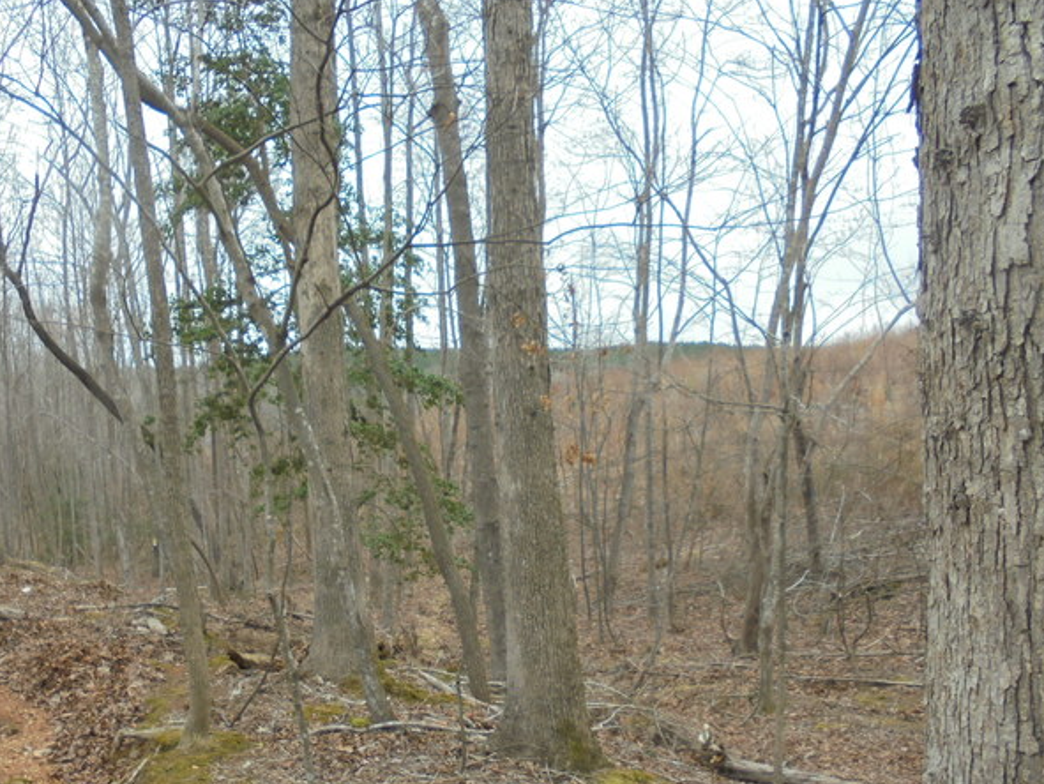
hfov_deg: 53.7
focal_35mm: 34
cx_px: 439
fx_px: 1026
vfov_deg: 41.5
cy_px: 491
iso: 100
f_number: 3.5
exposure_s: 1/200
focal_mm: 4.6
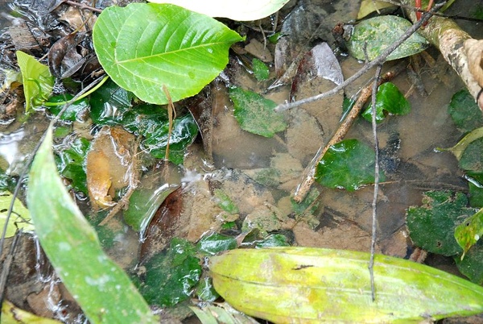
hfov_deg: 16.0
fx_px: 1713
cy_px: 162
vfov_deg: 10.8
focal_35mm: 128
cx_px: 242
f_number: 10
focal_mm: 85
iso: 1600
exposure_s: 1/80
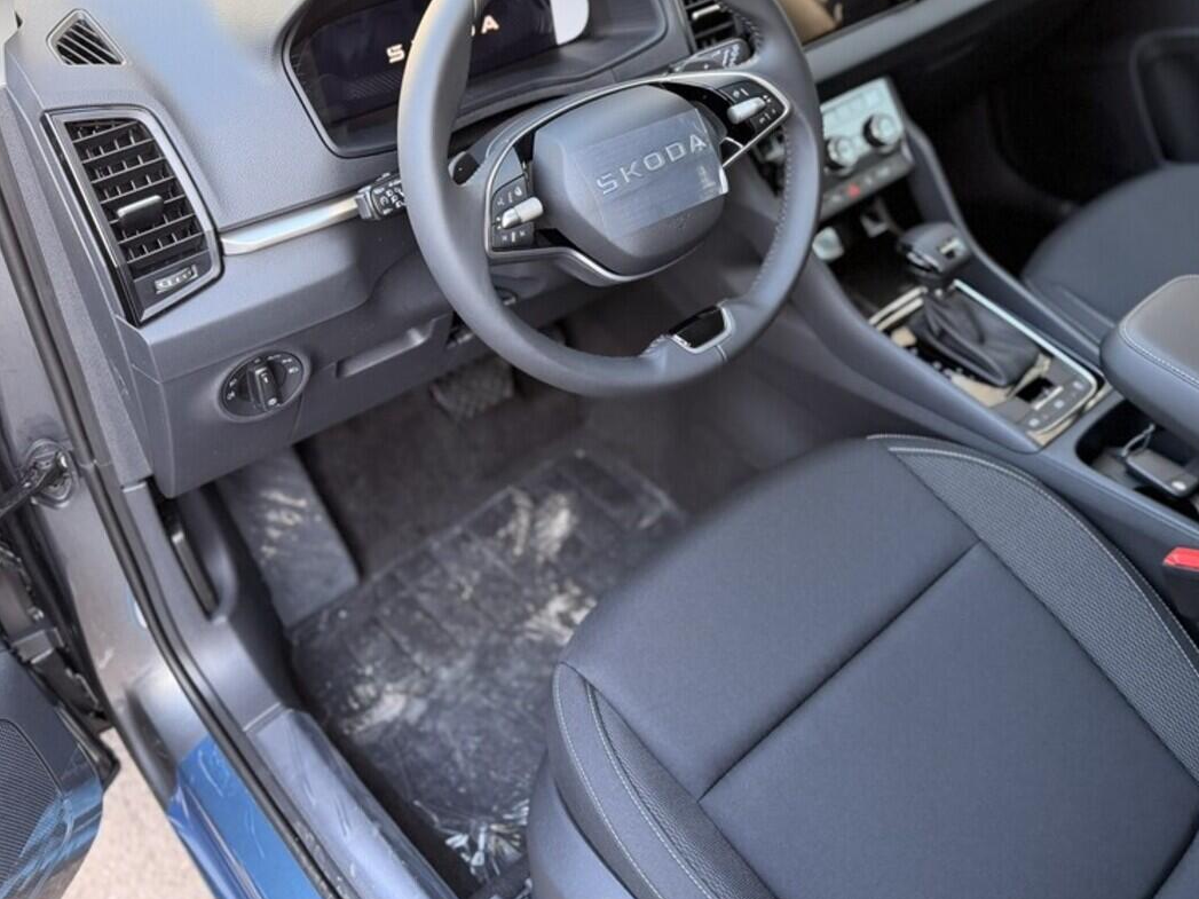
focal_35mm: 33
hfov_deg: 54.7
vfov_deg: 42.3
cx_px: 750
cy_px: 287
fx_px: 1143
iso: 200
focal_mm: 6.76
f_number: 1.78
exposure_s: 1/90
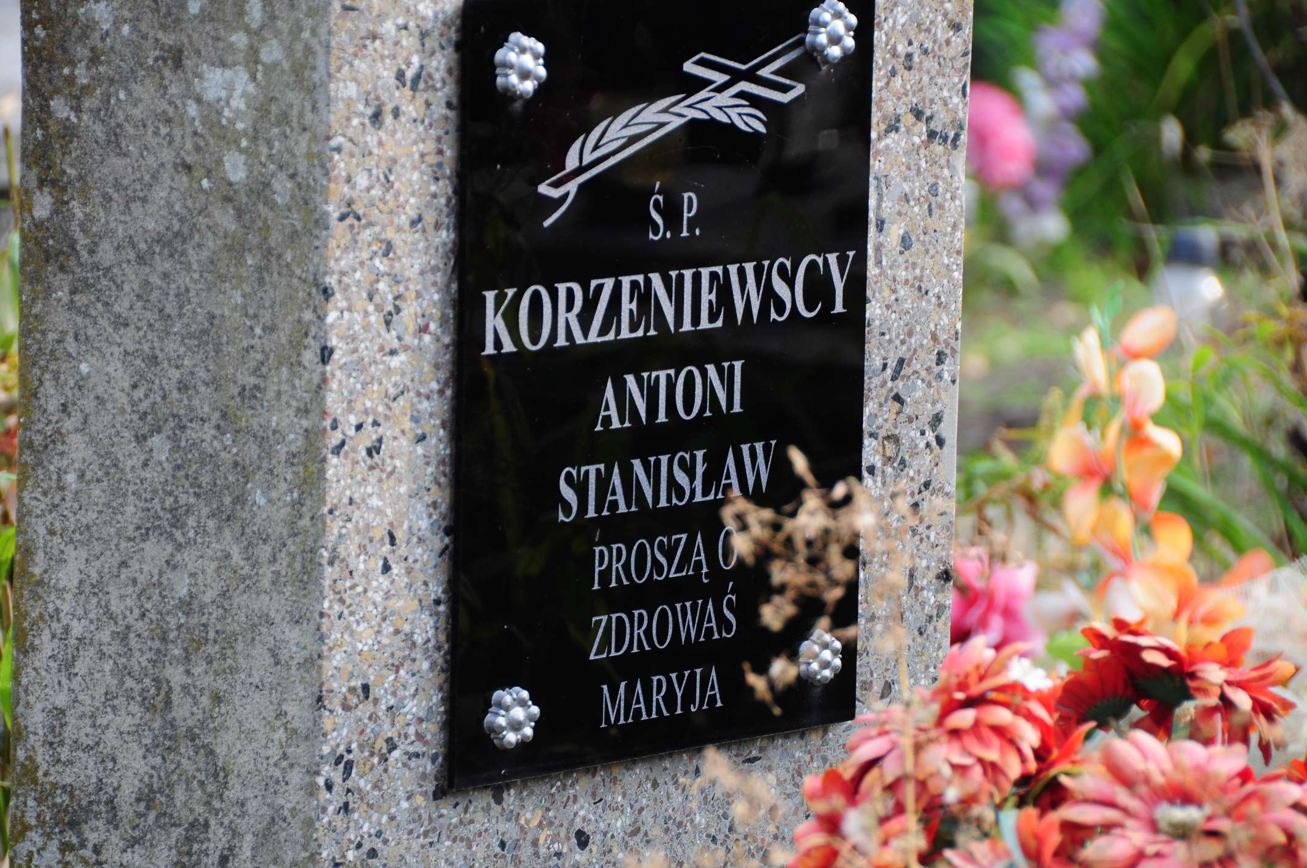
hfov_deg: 10.6
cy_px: 434
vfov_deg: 7.0
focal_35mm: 195
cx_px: 654
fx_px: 7071
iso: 250
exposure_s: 1/250
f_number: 5.6
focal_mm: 130
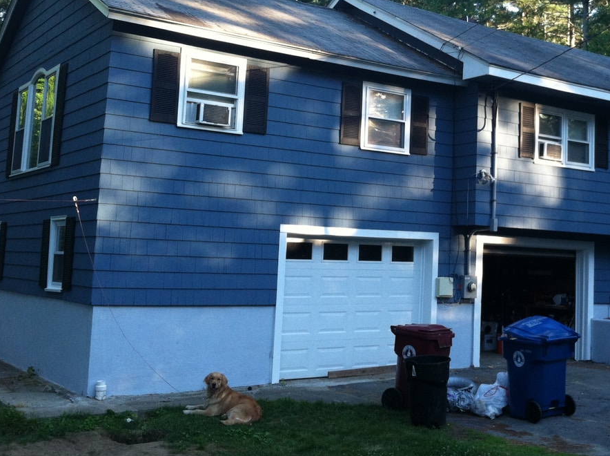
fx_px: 932
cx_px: 444
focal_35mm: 53
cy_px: 155
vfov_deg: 27.3
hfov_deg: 35.6
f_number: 2.8
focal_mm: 3.85
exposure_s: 1/120
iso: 125
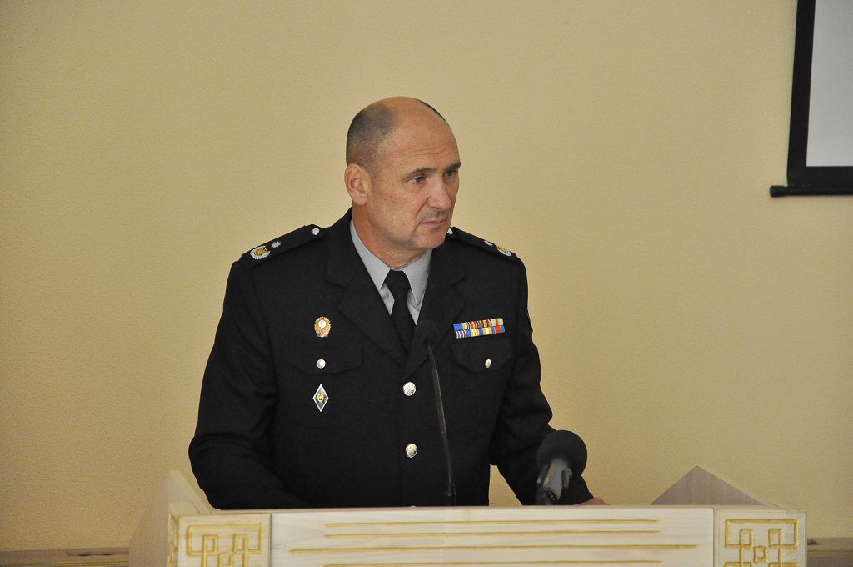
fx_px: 3727
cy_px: 284
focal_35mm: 158
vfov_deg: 8.7
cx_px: 426
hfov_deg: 13.1
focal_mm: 105
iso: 3200
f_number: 6.3
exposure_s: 1/640
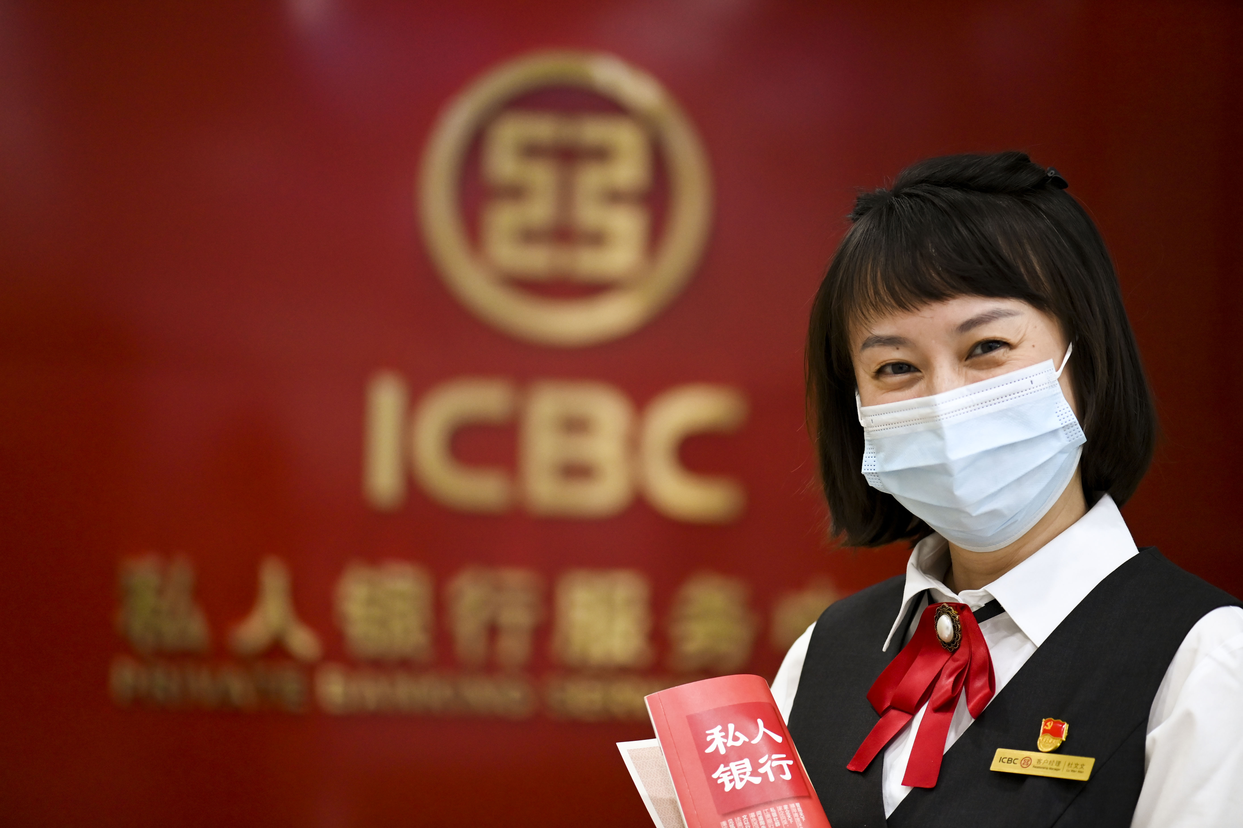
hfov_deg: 19.5
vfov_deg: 13.0
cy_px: 414
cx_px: 622
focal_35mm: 105
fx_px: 3625
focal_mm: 105
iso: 2500
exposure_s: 1/400
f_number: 3
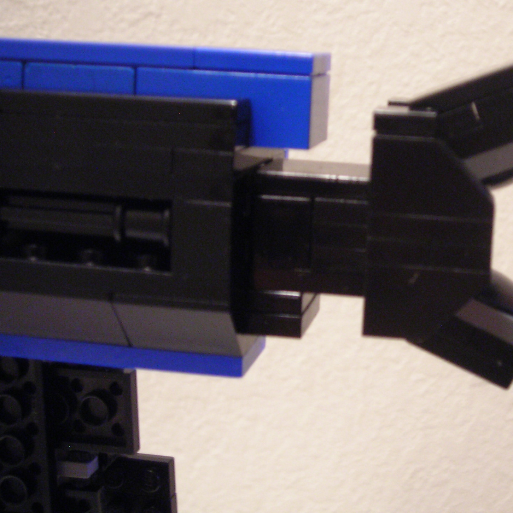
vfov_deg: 28.6
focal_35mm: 60
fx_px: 1006
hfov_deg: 27.8
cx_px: 432
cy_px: 217
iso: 200
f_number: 3.2
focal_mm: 6.3
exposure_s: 1/1.7
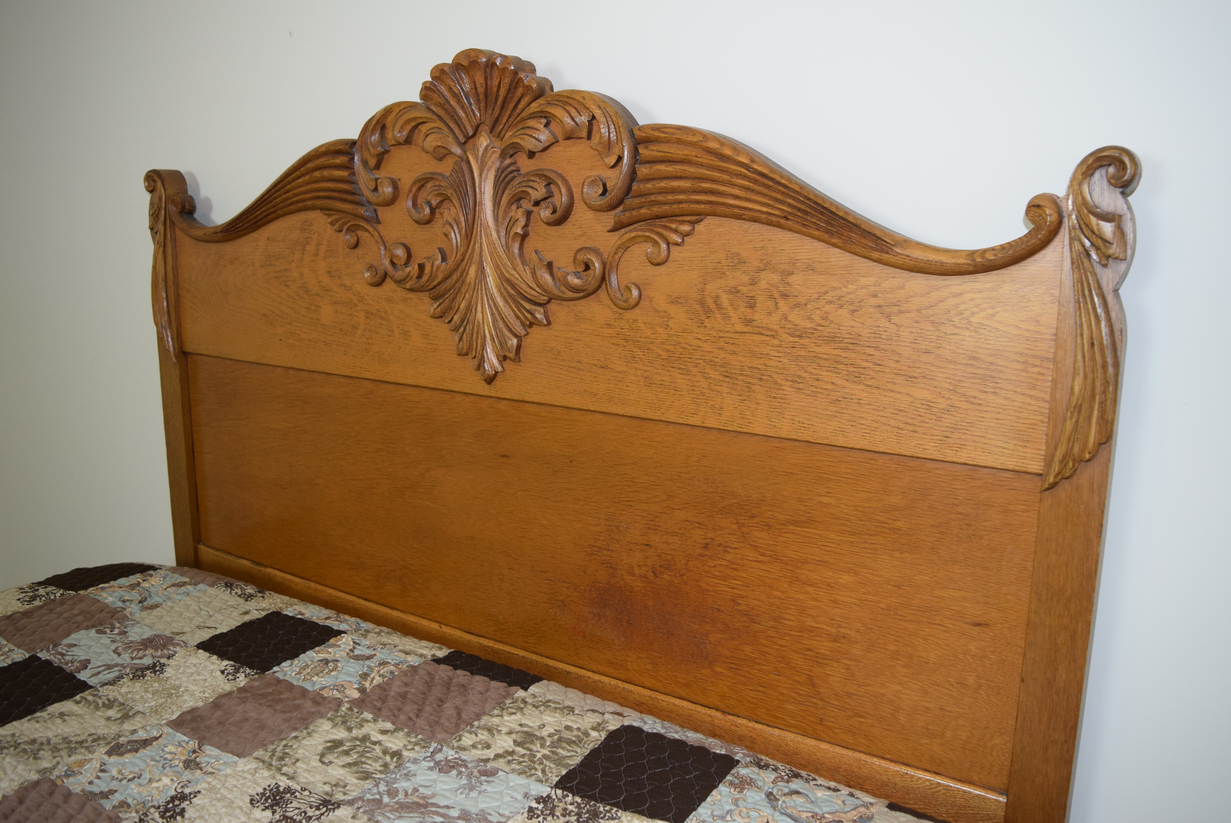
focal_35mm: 30
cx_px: 616
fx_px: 1027
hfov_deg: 61.9
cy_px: 412
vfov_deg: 43.7
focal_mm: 20
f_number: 4.5
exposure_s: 1/80
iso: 800
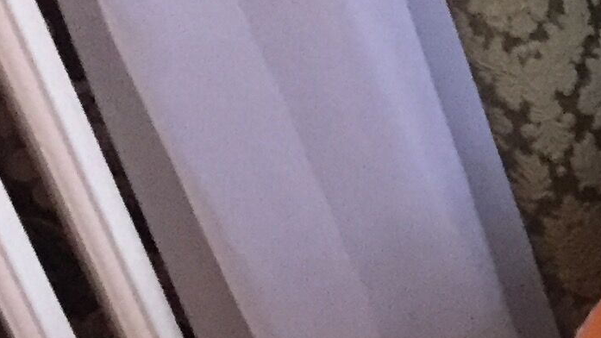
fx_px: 2358
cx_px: 1335
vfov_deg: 8.0
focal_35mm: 148
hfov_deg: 12.2
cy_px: 570
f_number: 2.2
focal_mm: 4.15
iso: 250
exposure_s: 1/17
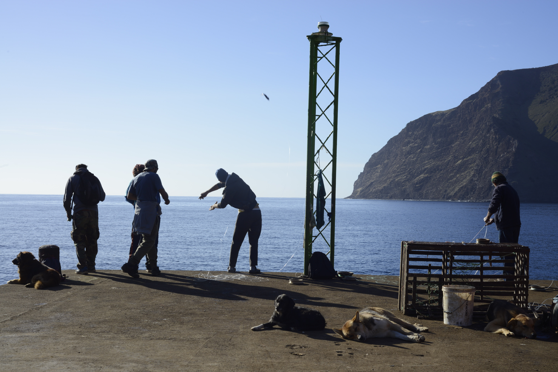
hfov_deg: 39.6
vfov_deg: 27.0
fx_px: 775
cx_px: 279
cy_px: 186
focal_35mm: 50
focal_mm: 50
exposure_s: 1/160
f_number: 16
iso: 200
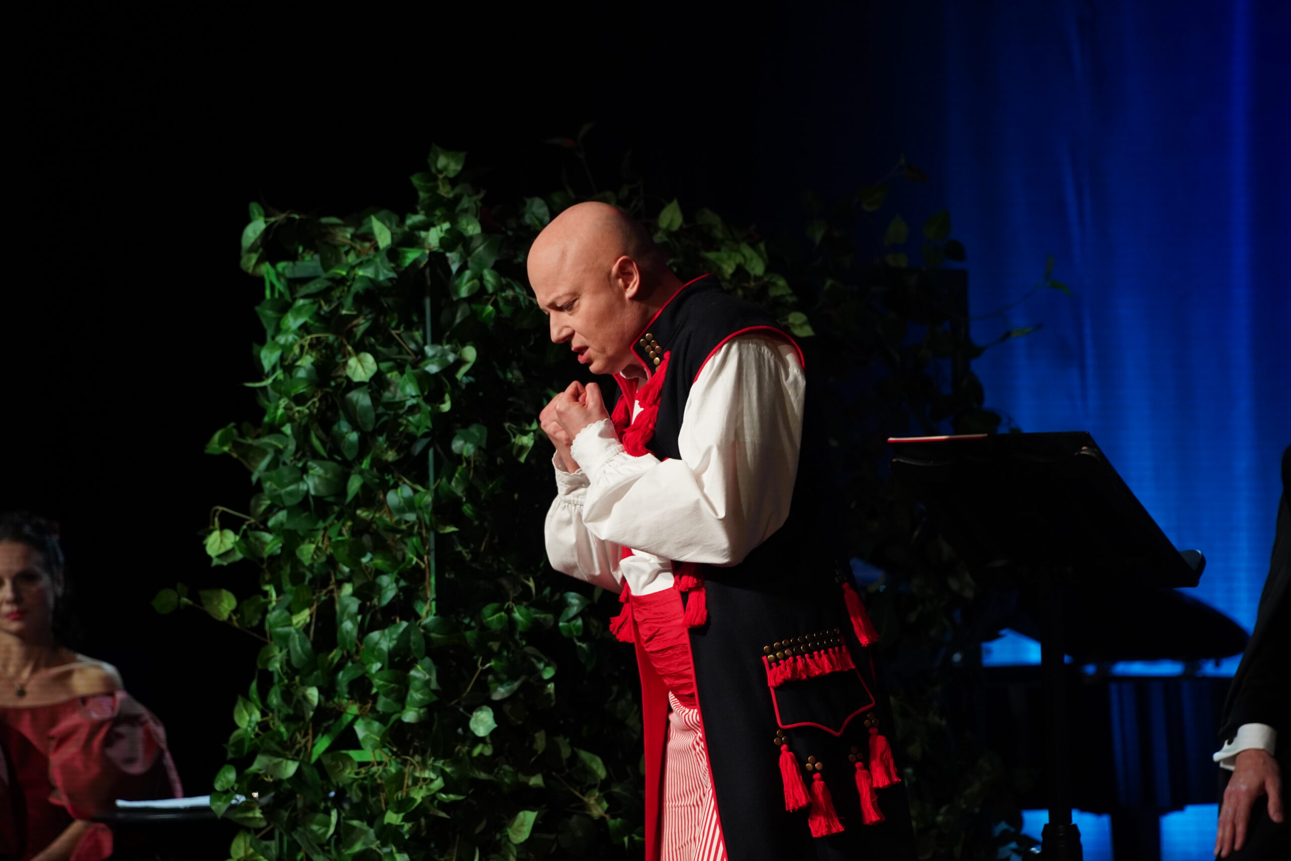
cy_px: 430
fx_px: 5379
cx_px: 646
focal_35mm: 150
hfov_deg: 13.7
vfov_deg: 9.1
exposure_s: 1/400
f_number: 4.5
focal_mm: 150
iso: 3200
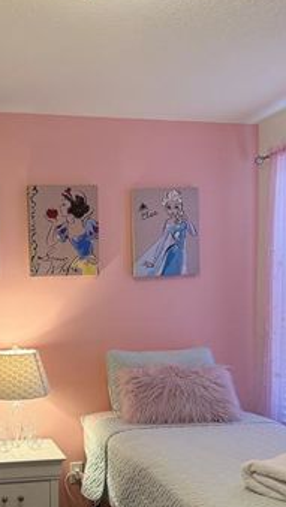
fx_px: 552
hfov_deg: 28.1
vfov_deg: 48.7
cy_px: 331
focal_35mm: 41
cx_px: 35
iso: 320
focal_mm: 6.76
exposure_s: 1/120
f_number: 1.78
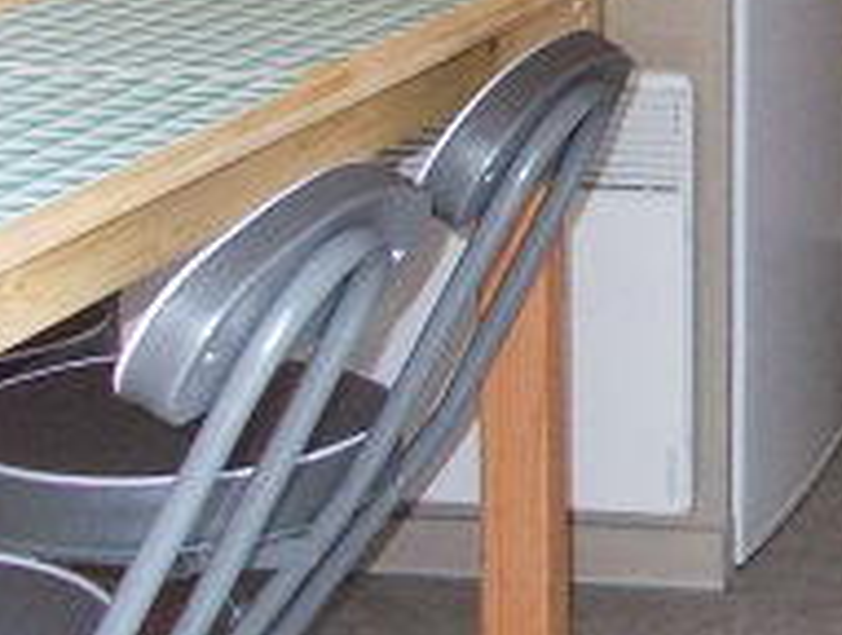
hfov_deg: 15.2
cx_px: 1371
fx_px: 2851
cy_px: -190
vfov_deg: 12.3
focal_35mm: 117
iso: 200
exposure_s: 1/25
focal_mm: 4
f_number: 2.7
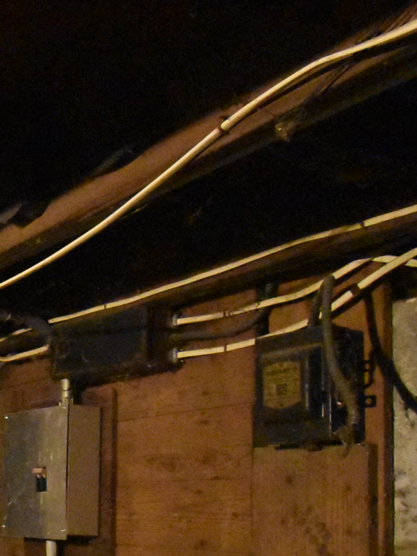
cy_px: 458
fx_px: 750
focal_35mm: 47
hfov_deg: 23.7
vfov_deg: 38.9
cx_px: -232
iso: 12800
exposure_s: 1/15
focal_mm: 11.5
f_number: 4.8
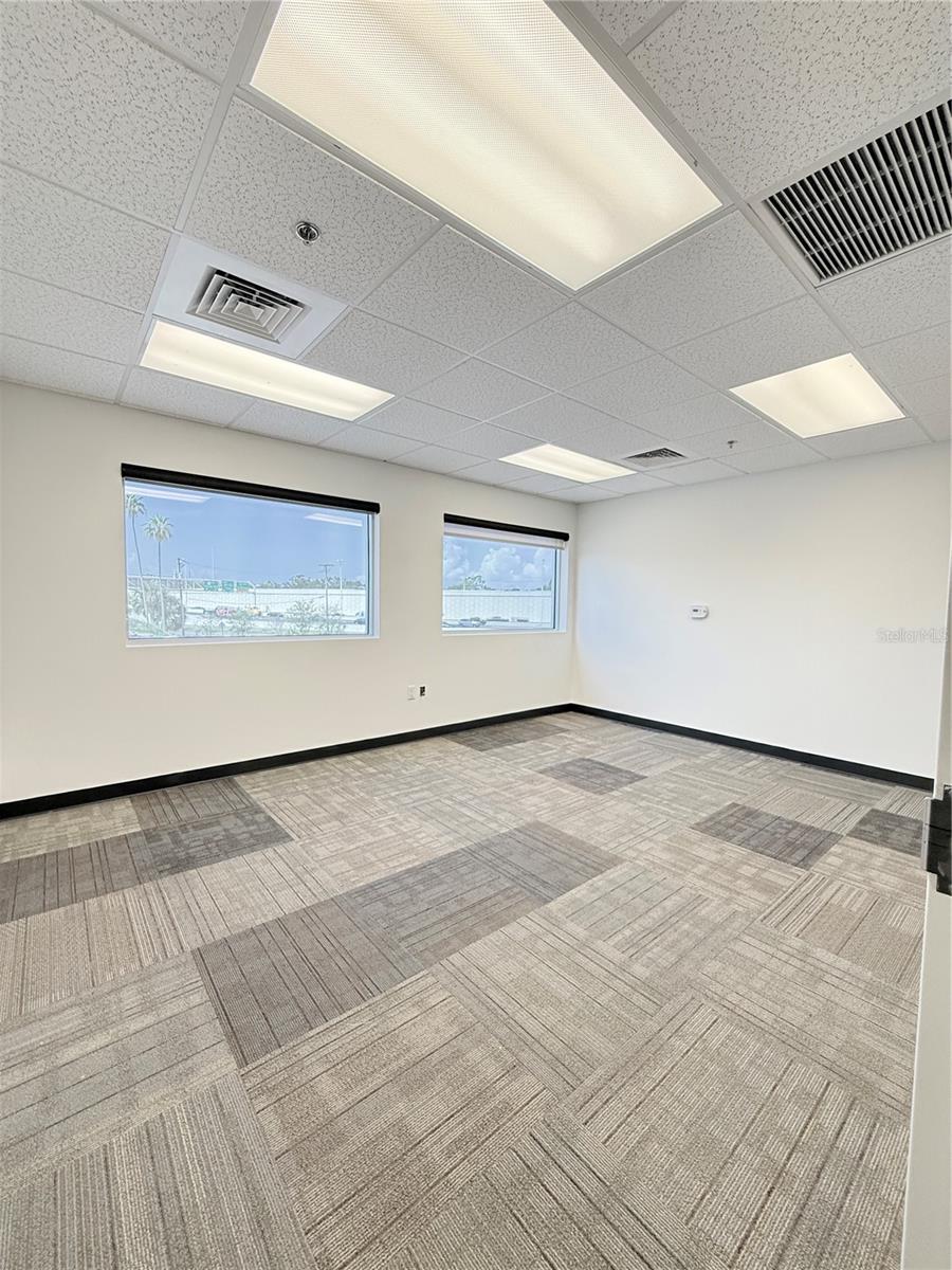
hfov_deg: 85.7
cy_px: 635
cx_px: 476
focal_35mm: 14
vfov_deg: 102.1
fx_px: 513
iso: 320
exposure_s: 1/120
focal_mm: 2.22
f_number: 2.2
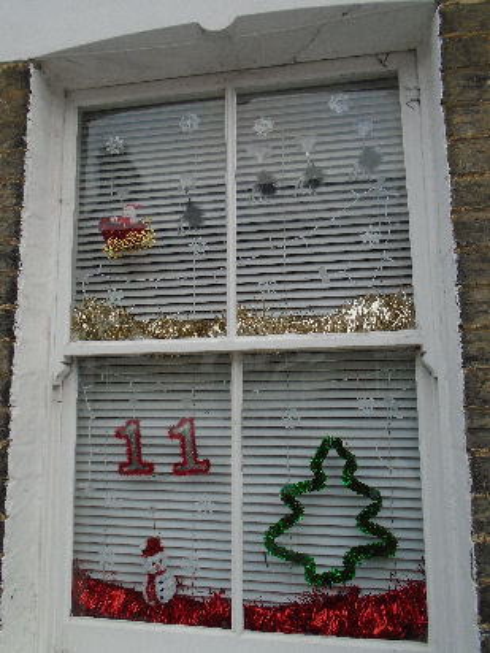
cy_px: 326
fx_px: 491
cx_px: 245
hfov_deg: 53.1
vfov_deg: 67.3
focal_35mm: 26
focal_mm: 4.6
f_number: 3.2
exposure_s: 1/250
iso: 100
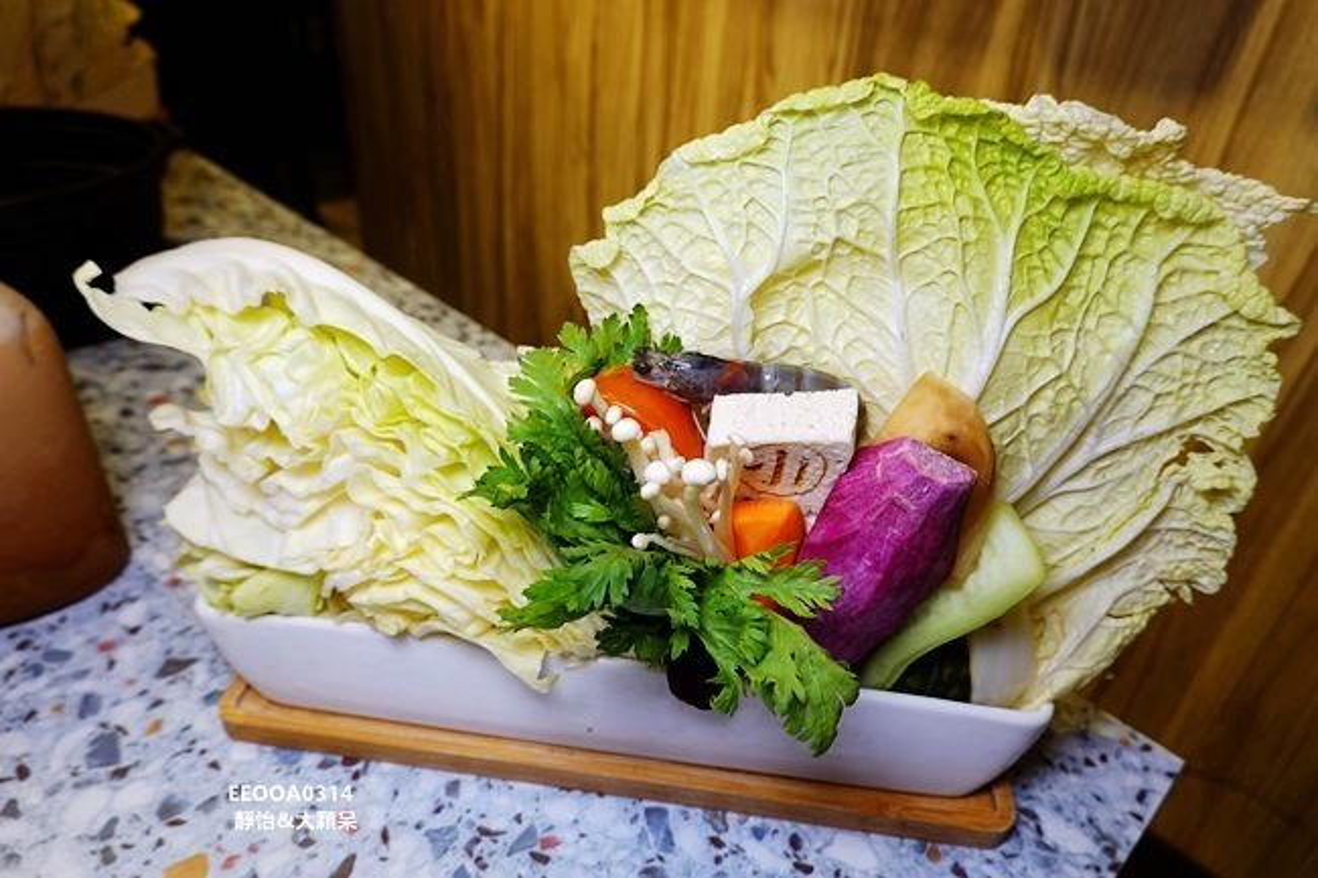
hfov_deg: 73.8
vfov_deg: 53.1
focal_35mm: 24
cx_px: 659
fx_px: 878
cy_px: 439
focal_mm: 9
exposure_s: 1/60
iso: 125
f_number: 2.8
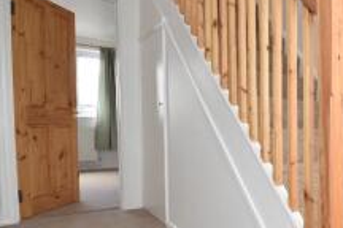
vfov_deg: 39.6
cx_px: 327
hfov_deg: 49.0
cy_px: 150
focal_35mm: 33
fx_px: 314
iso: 800
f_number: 5.6
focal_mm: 10
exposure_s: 1/100
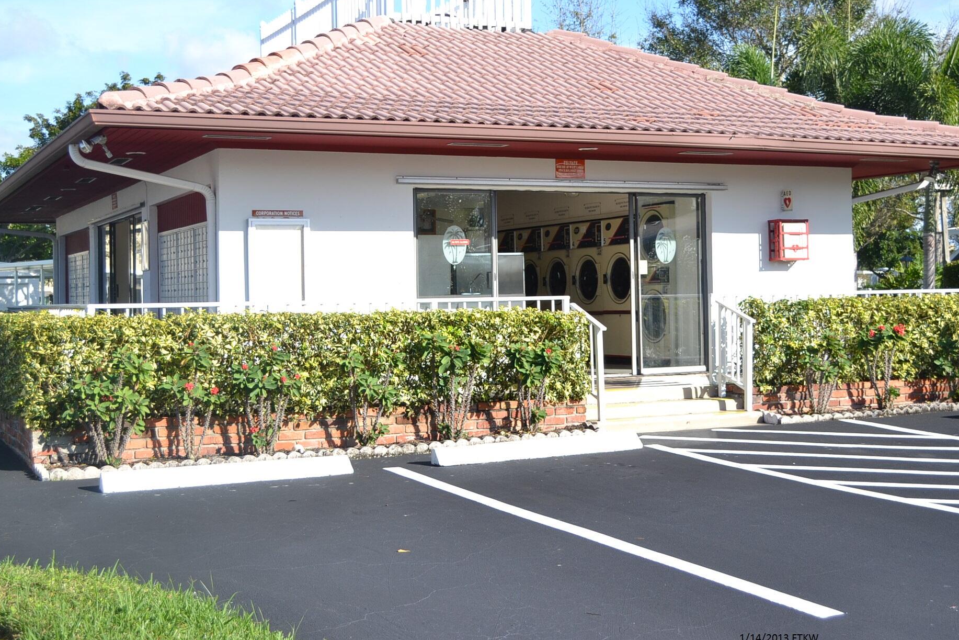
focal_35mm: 49
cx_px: 506
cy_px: 256
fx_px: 1305
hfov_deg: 40.3
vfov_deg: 27.5
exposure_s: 1/320
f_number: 4.2
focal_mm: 26
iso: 100
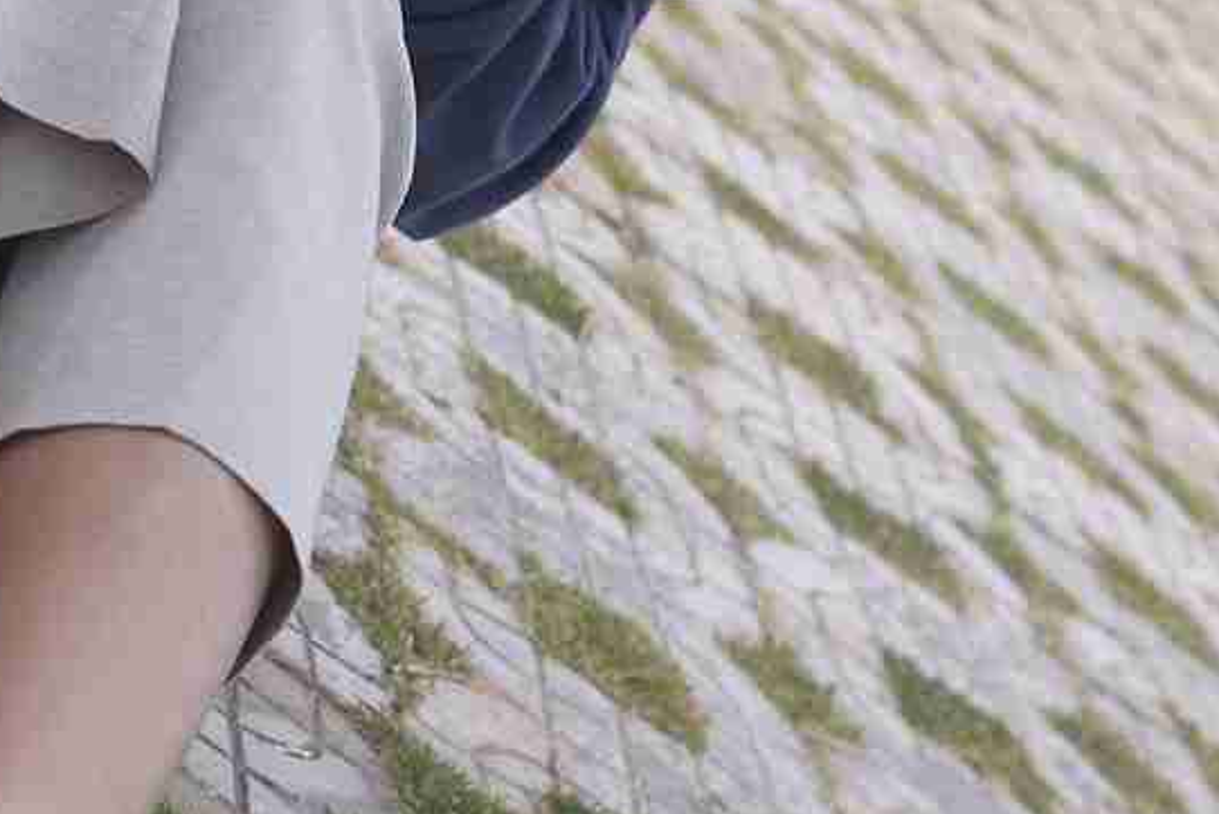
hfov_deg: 13.7
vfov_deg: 9.4
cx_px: -242
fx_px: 4912
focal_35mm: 145
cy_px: -101
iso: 400
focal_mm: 35
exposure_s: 1/1600
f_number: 5.6
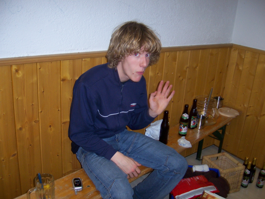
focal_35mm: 36
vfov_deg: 39.7
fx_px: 276
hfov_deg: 51.4
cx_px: 132
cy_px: 100
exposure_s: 1/60
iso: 125
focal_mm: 6.2
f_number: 2.8
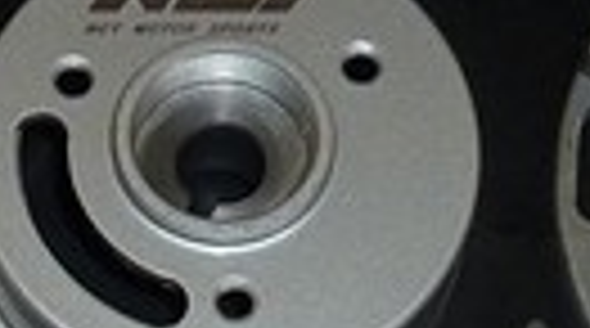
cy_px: 566
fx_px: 3169
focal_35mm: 203
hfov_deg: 10.5
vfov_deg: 5.8
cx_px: -77
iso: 100
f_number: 3.3
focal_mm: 4.1
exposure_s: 1/30
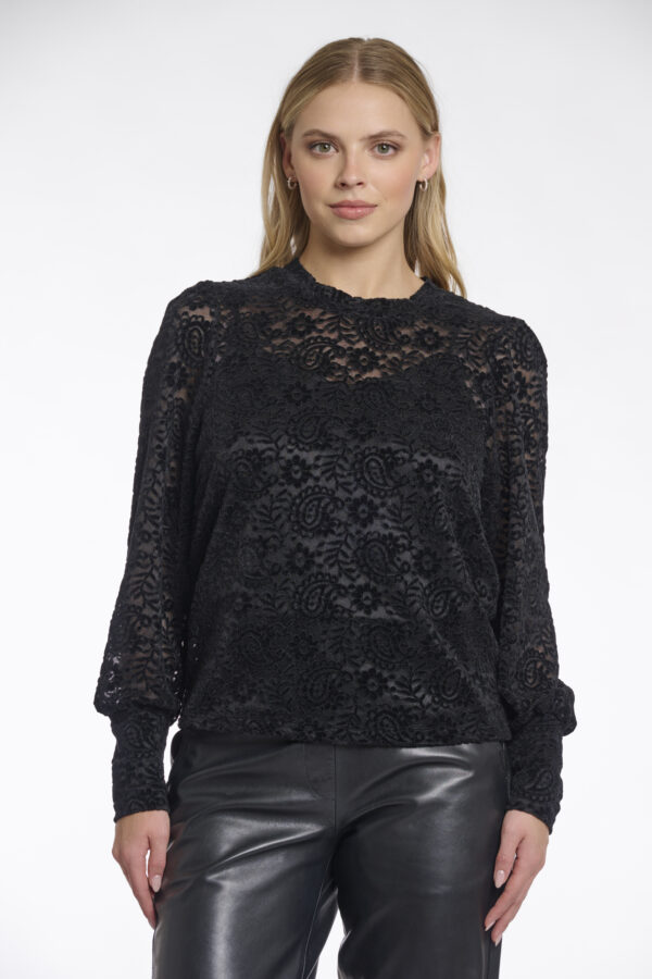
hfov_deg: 11.4
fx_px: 3260
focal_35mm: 120
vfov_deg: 17.1
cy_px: 490
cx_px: 326
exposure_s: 1/200
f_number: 8
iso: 125
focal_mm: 120
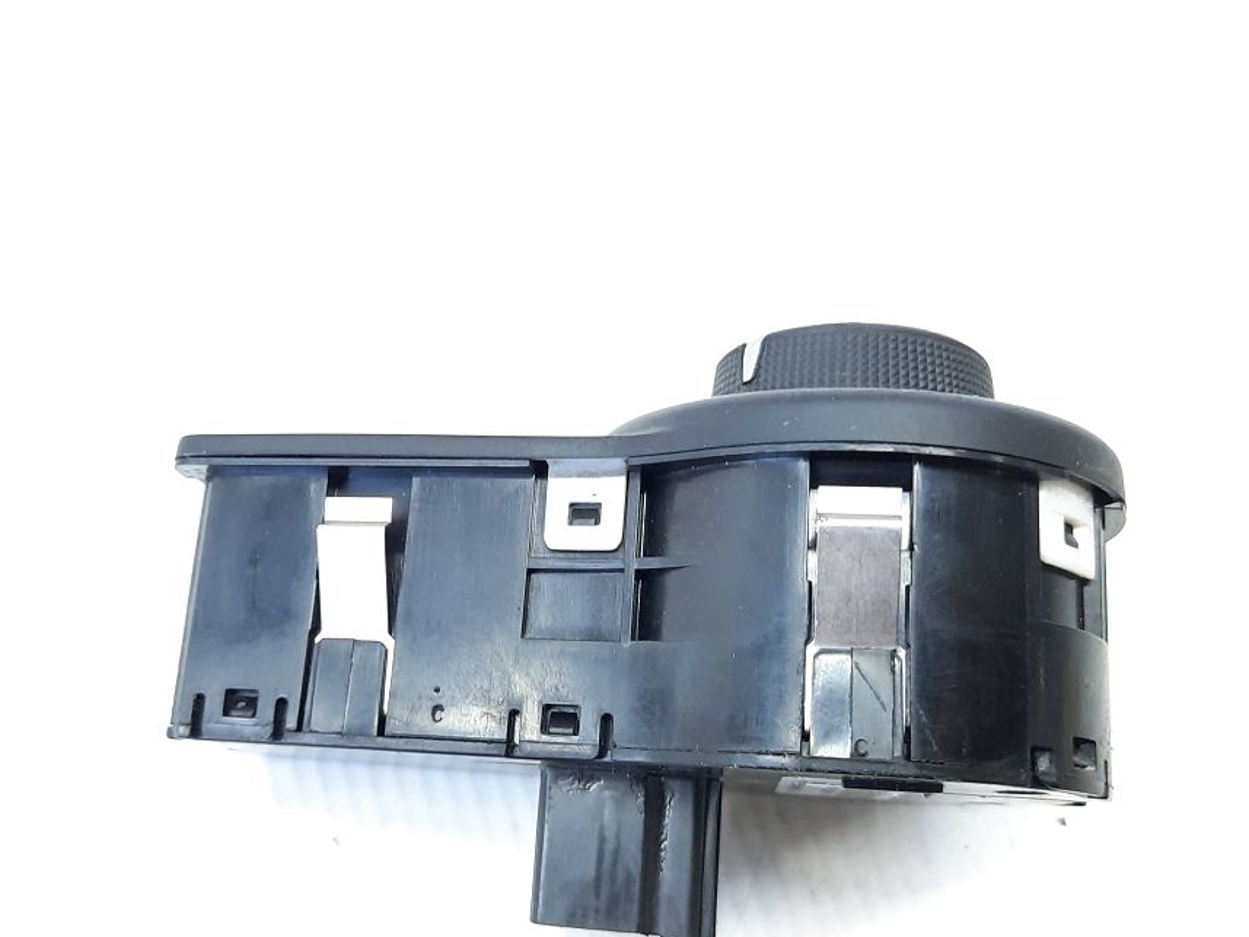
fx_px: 1263
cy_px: 491
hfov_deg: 52.5
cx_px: 564
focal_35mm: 35
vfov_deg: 40.7
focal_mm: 4.6
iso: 200
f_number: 2
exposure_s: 1/50
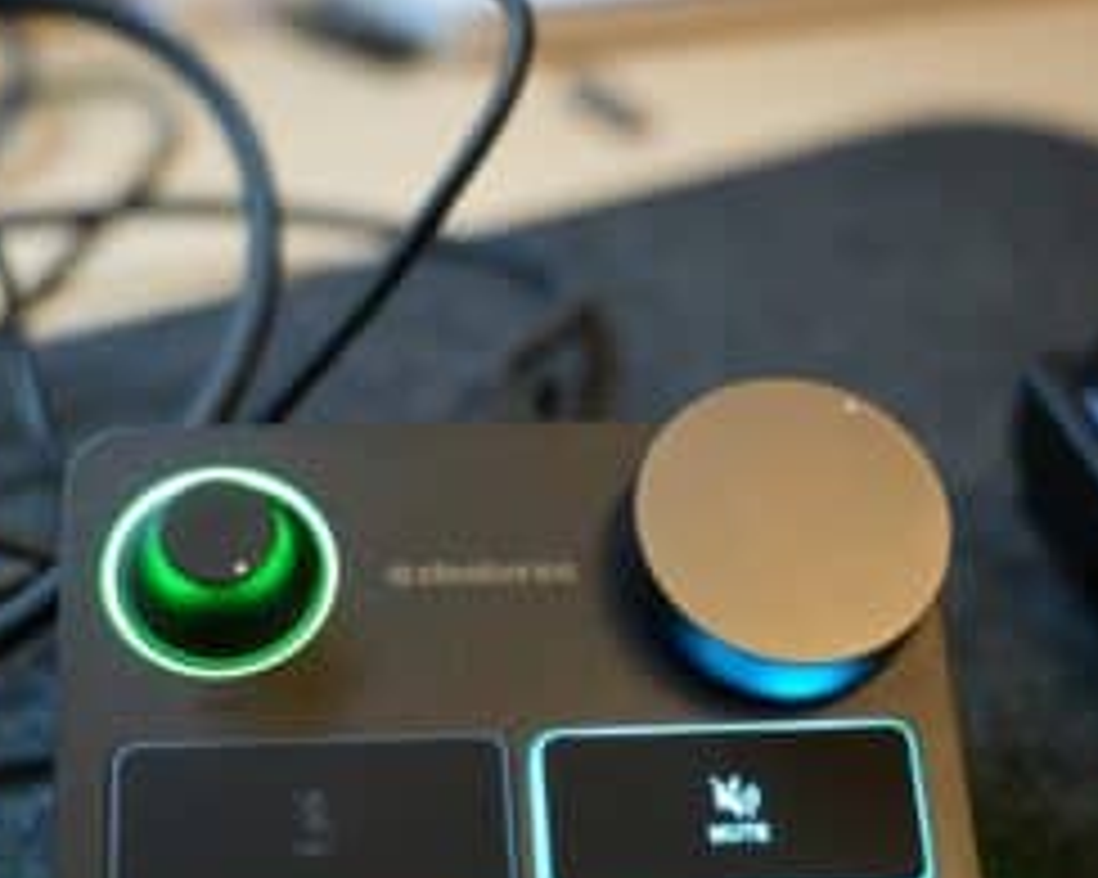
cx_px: 594
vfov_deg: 22.1
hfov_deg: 27.5
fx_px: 2241
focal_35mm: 69
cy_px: 504
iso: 640
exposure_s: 1/50
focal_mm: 46
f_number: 4
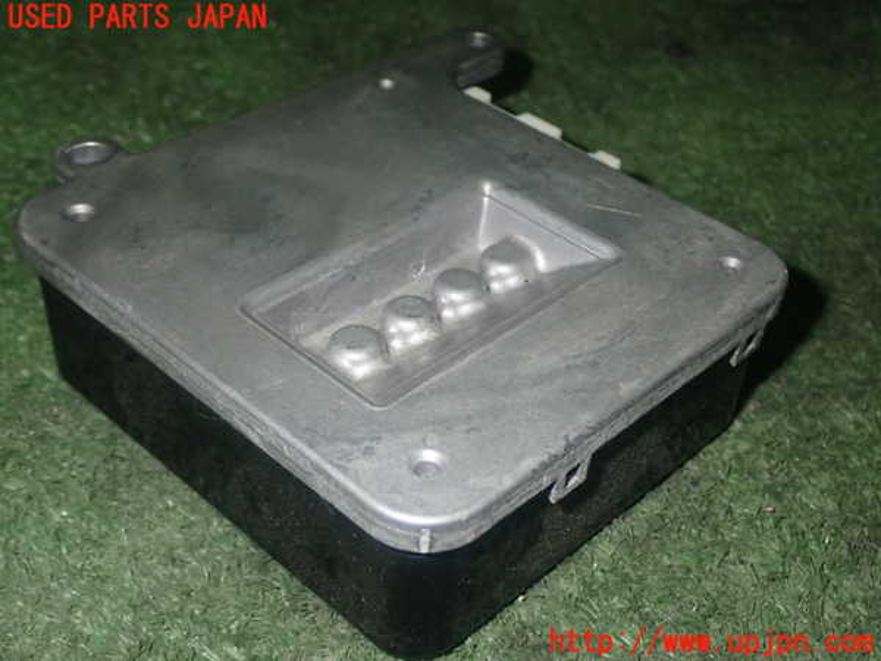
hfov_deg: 38.2
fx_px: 1273
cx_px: 440
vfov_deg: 29.1
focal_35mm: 50
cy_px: 330
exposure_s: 1/50
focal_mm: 9.01
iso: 640
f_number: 9
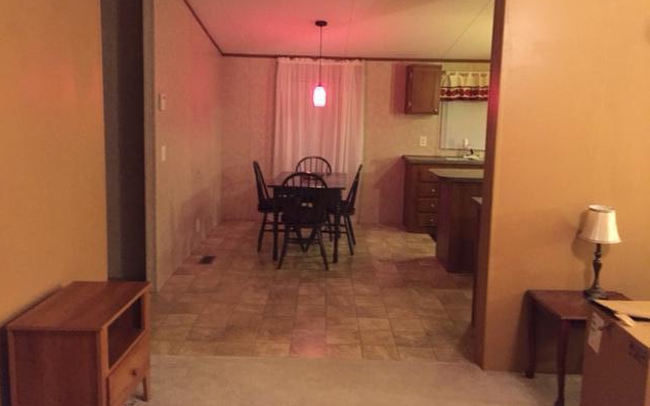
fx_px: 549
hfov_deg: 61.2
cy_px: 173
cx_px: 323
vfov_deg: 40.5
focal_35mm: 31
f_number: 2.2
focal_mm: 4.15
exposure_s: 1/15
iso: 400
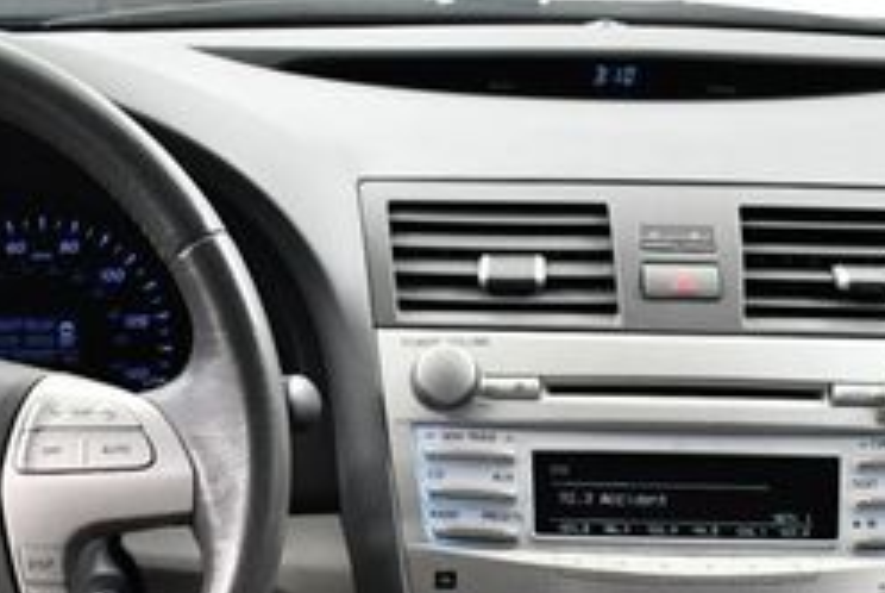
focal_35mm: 93
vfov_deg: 14.4
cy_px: 672
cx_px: 278
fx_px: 2289
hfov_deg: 21.8
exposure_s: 1/80
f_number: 3.5
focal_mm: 18
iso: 3200
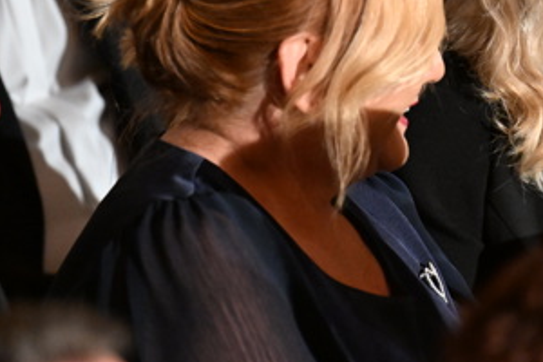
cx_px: 606
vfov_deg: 3.0
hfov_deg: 4.5
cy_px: -5
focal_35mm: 460
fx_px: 6938
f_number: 4
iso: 8000
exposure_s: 1/200
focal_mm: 200
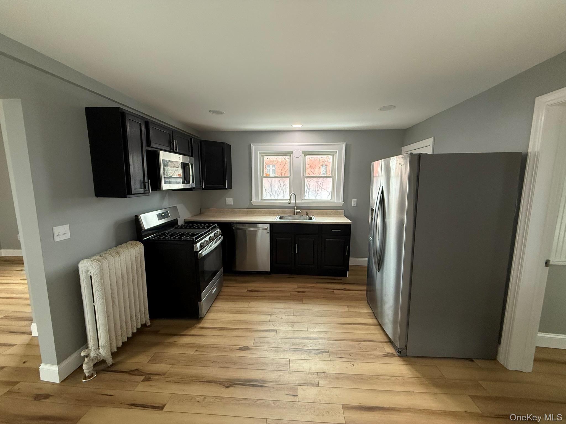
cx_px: 283
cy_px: 212
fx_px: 229
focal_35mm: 14
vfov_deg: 85.7
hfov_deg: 102.1
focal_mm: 2.22
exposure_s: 1/120
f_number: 2.2
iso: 320
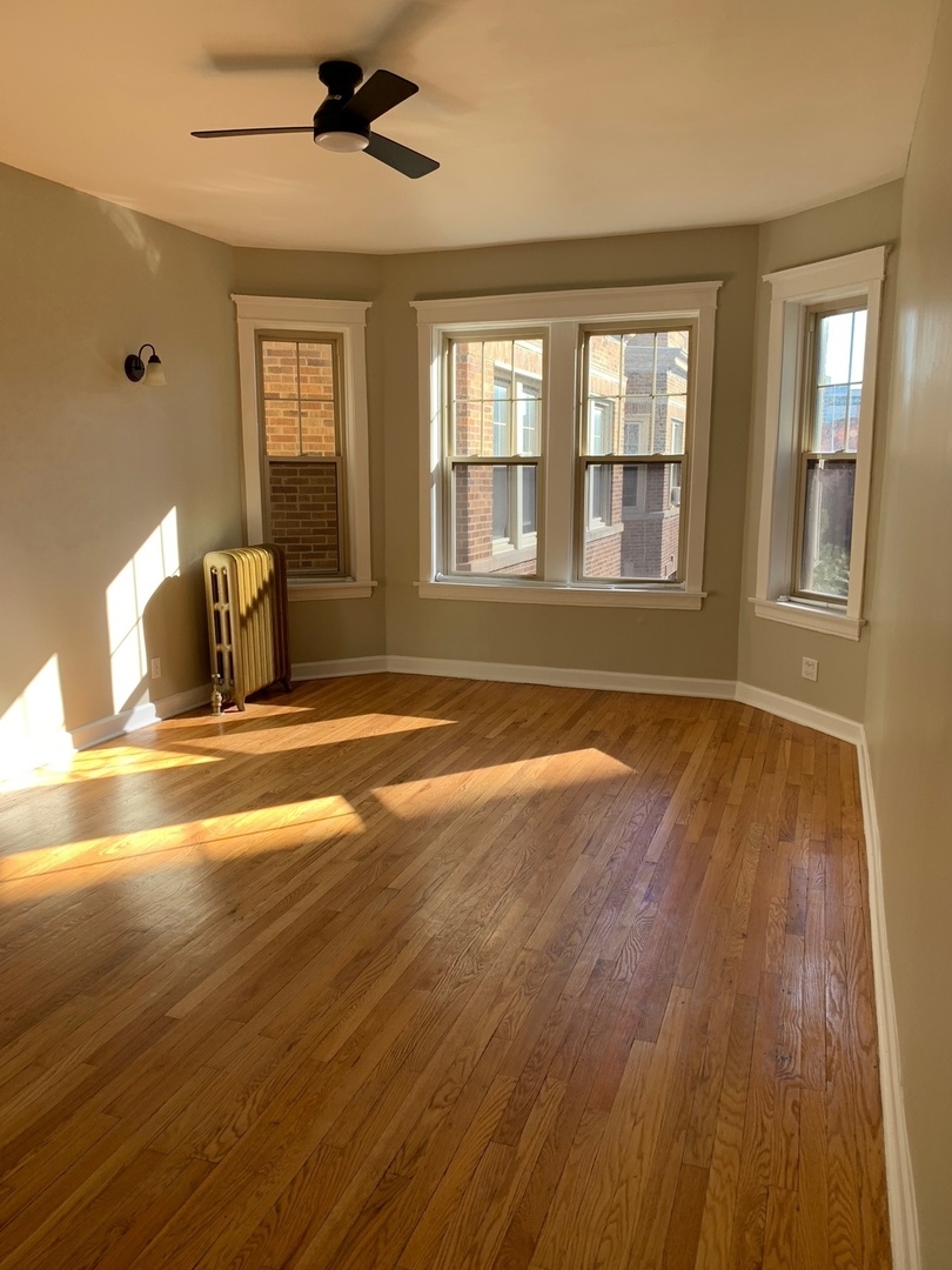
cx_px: 476
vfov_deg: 67.3
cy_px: 635
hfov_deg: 53.1
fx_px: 953
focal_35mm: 26
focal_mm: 4.25
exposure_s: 1/122
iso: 25
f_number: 1.8
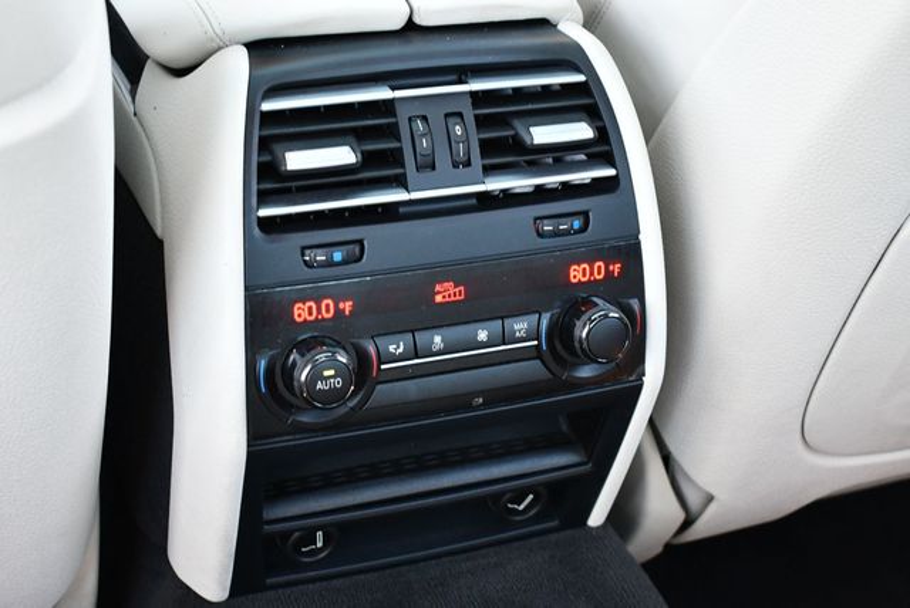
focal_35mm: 60
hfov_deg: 33.4
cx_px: 455
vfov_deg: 22.7
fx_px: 1518
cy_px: 304
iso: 1400
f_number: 4.2
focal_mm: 30
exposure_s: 1/125
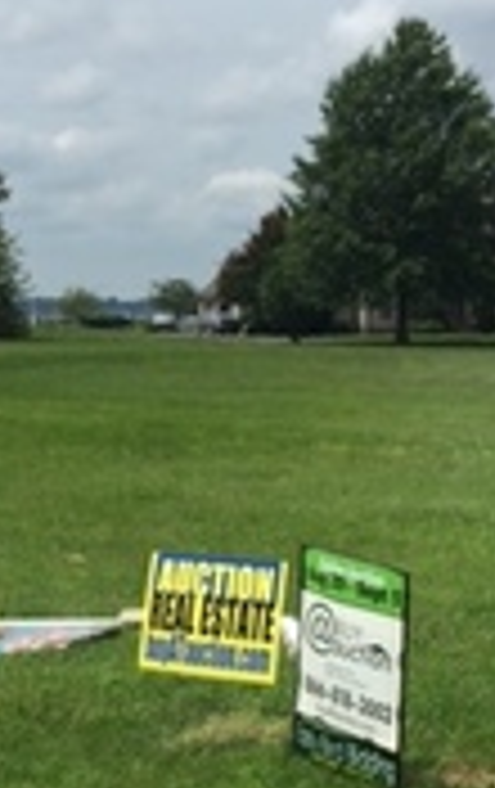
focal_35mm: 83
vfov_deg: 24.9
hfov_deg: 15.8
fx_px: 1784
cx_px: 182
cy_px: 439
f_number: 2.2
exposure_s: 1/3049
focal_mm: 4.15
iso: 32
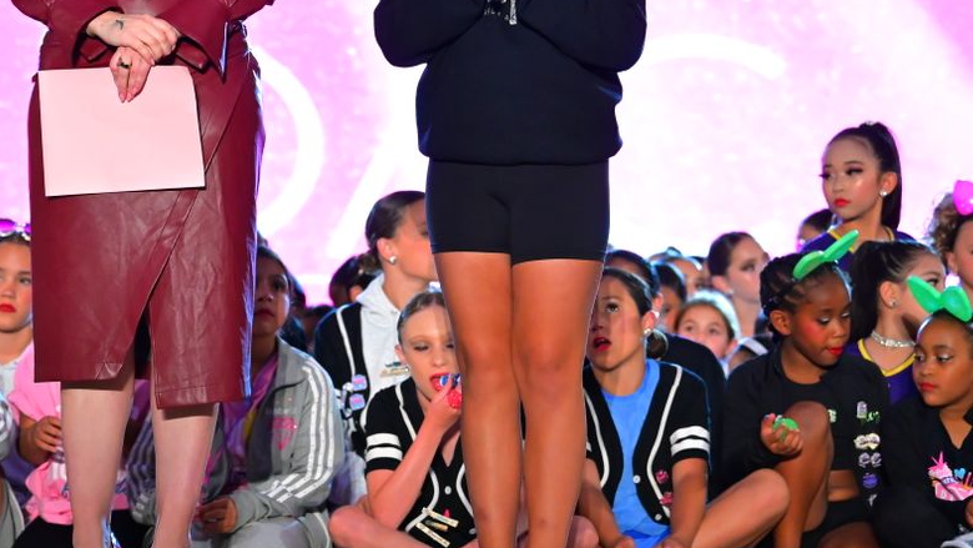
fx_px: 3587
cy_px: 19
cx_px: 432
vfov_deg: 8.7
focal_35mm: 139
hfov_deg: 15.4
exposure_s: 1/800
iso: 4000
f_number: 3.2
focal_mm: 69
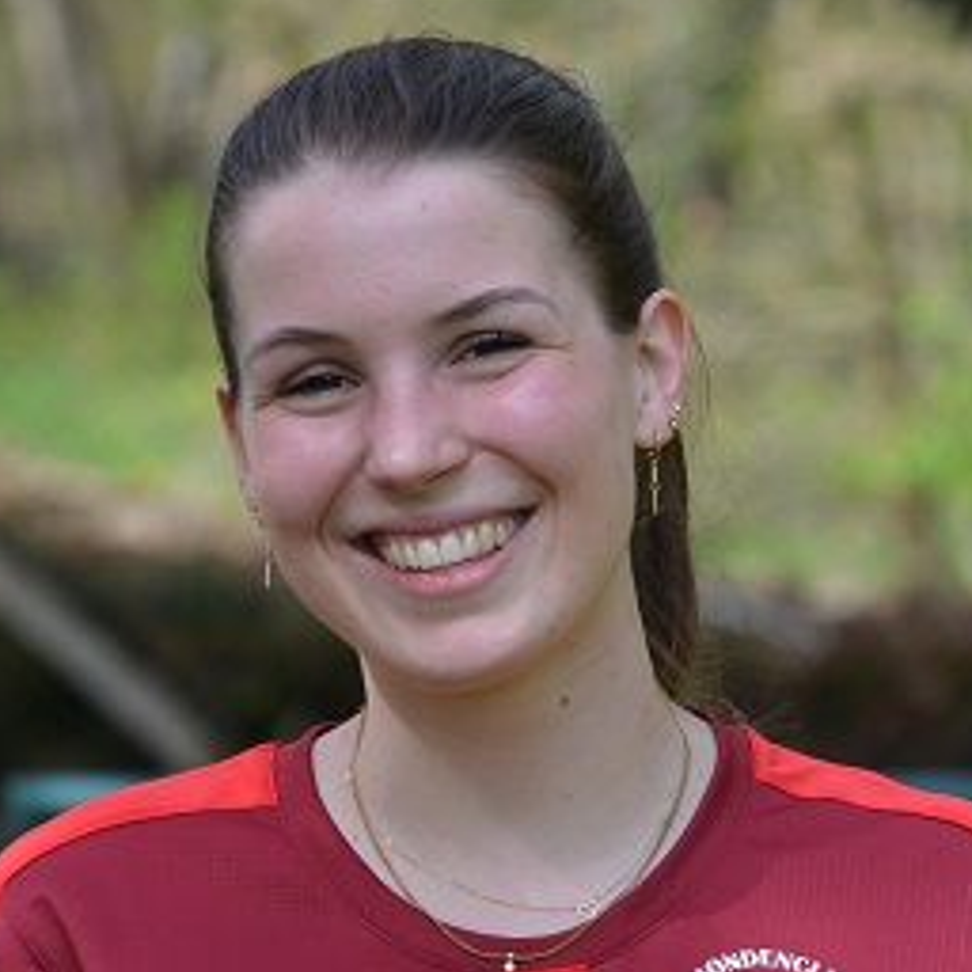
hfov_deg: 6.5
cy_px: 477
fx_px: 8535
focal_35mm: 269
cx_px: 482
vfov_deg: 6.5
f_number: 8
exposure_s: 1/250
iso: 180
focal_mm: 135
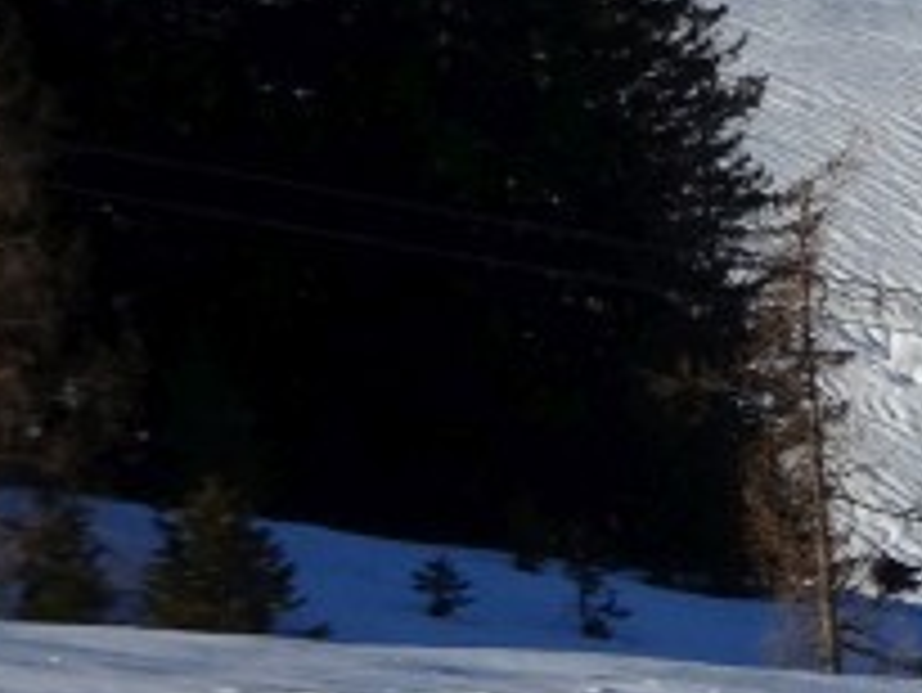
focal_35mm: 364
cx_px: 2127
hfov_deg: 5.3
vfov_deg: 4.1
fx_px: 9701
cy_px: 9
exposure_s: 1/800
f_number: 5
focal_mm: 12.42
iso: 80
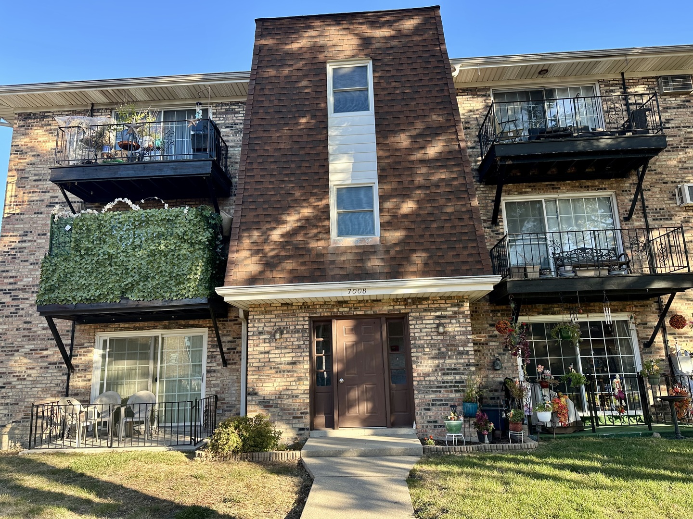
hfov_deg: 71.6
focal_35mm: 24
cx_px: 346
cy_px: 260
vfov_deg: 56.8
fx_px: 480
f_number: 1.78
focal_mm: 6.86
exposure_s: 1/380
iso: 80
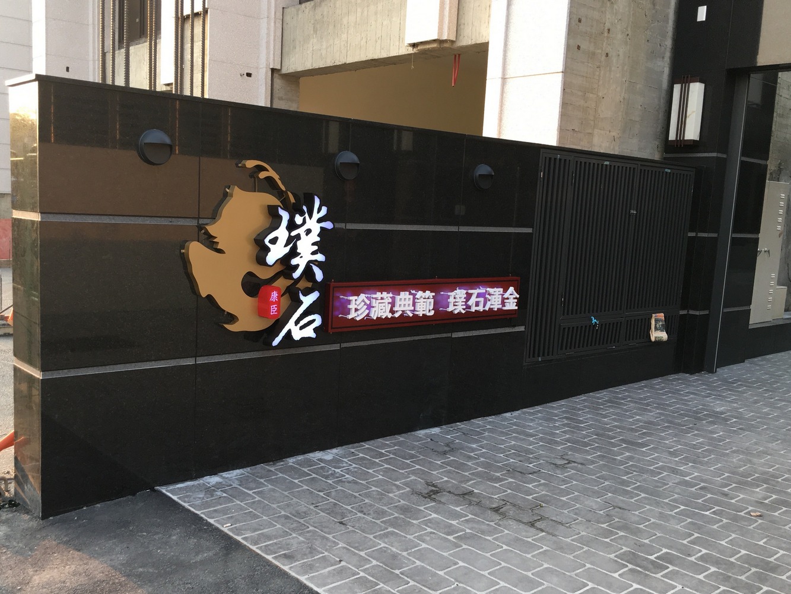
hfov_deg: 61.7
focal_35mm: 29
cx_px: 396
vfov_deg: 48.2
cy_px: 297
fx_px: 663
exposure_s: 1/120
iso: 40
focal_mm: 4.15
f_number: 2.2
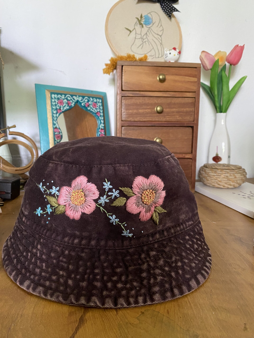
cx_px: 127
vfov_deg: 67.3
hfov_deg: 53.1
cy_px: 169
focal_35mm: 26
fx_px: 254
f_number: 1.8
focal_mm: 4.25
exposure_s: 1/60
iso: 500
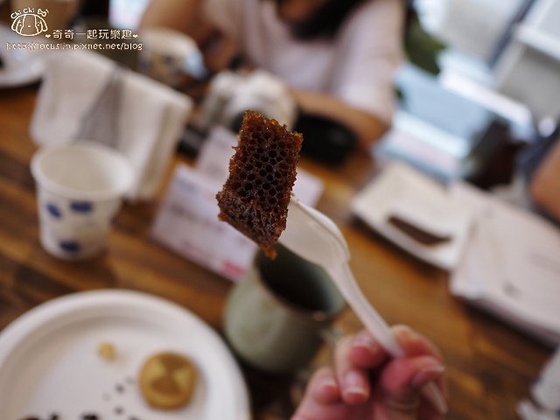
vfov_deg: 49.7
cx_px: 280
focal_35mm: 28
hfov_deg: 63.4
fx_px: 453
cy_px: 210
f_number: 2.5
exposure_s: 1/60
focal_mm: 14
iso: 250
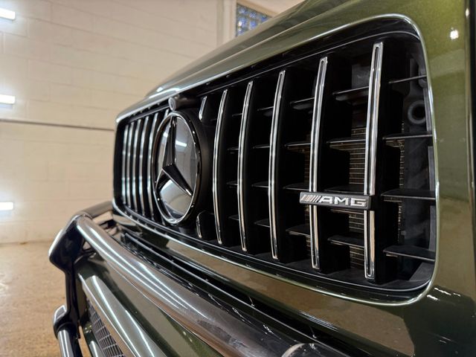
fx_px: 330
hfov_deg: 71.6
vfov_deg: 56.8
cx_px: 238
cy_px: 178
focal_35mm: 24
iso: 160
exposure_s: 1/120
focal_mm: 6.76
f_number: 1.78
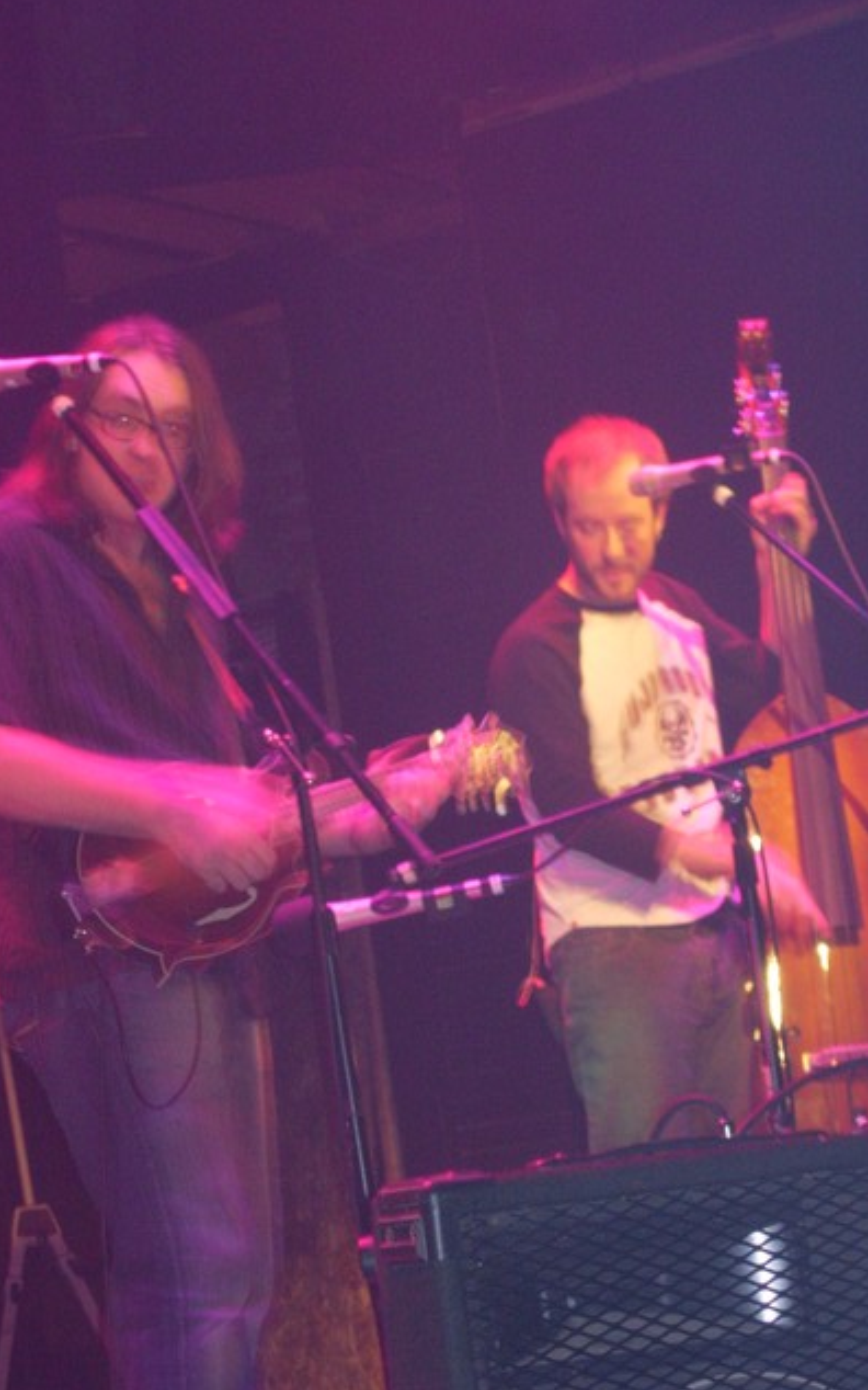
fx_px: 4582
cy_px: 693
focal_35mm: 121
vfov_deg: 17.2
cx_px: 502
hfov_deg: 10.8
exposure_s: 1/3.2
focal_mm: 23.4
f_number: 4.9
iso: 200
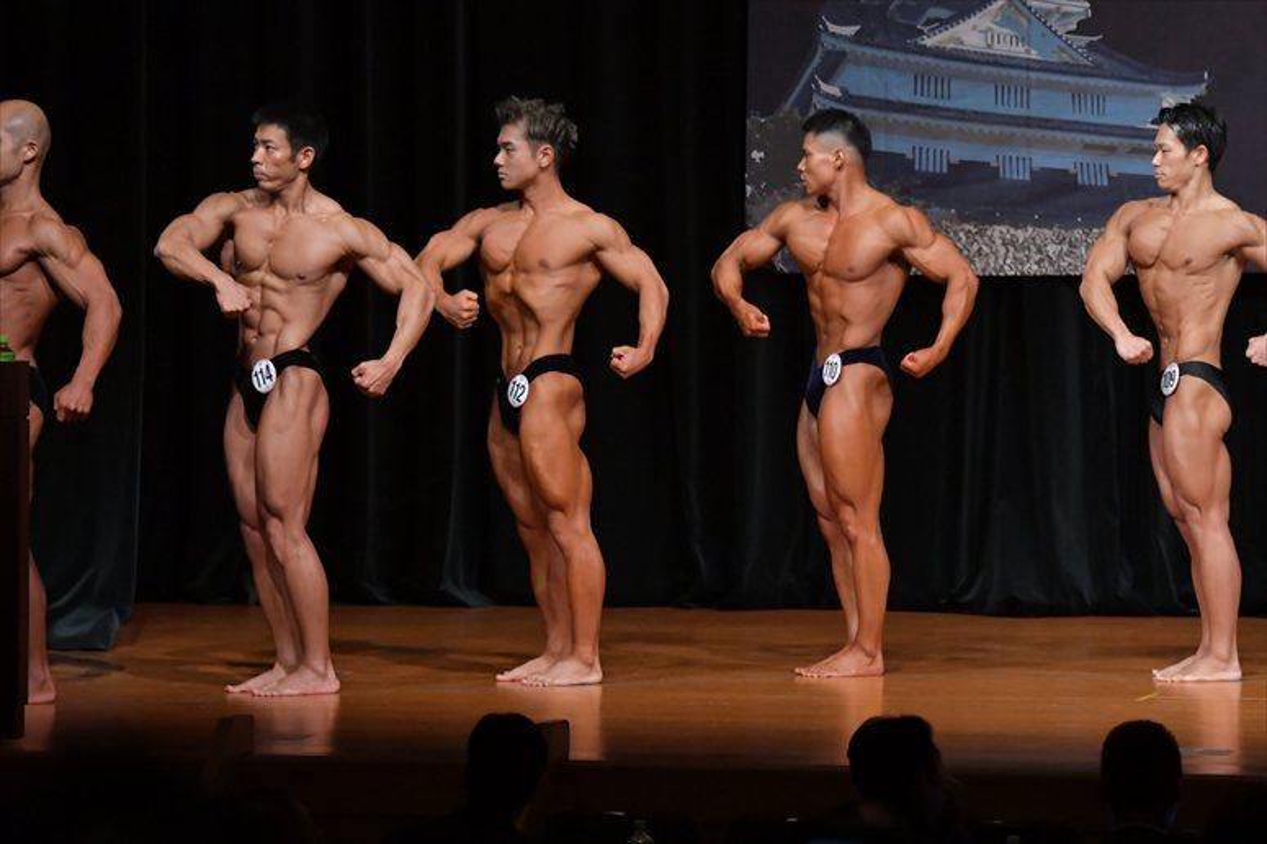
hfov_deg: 9.2
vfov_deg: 6.1
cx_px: 634
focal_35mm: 225
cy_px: 422
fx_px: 7915
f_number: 5.6
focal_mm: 150
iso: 5000
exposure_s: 1/400
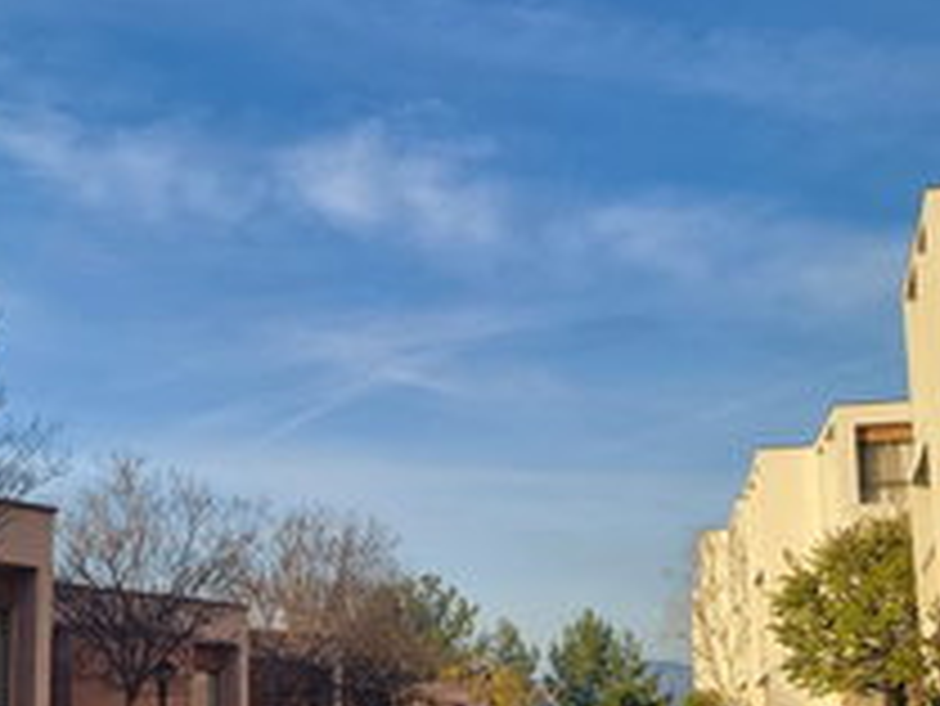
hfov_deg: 36.1
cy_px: 567
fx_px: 1440
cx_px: 394
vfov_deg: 27.0
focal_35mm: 53
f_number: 1.8
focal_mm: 5.4
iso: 40
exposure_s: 1/973
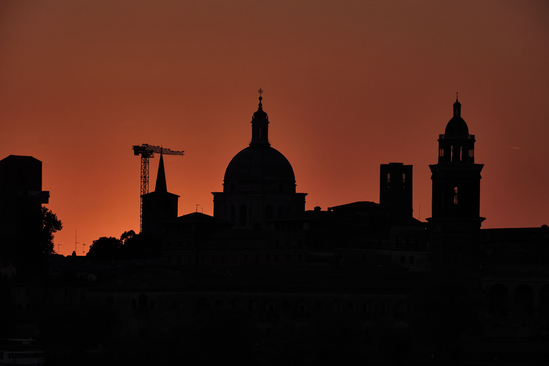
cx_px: 274
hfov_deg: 8.8
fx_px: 3568
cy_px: 183
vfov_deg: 5.9
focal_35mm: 234
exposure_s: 1/500
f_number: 8
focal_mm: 156.1
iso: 400
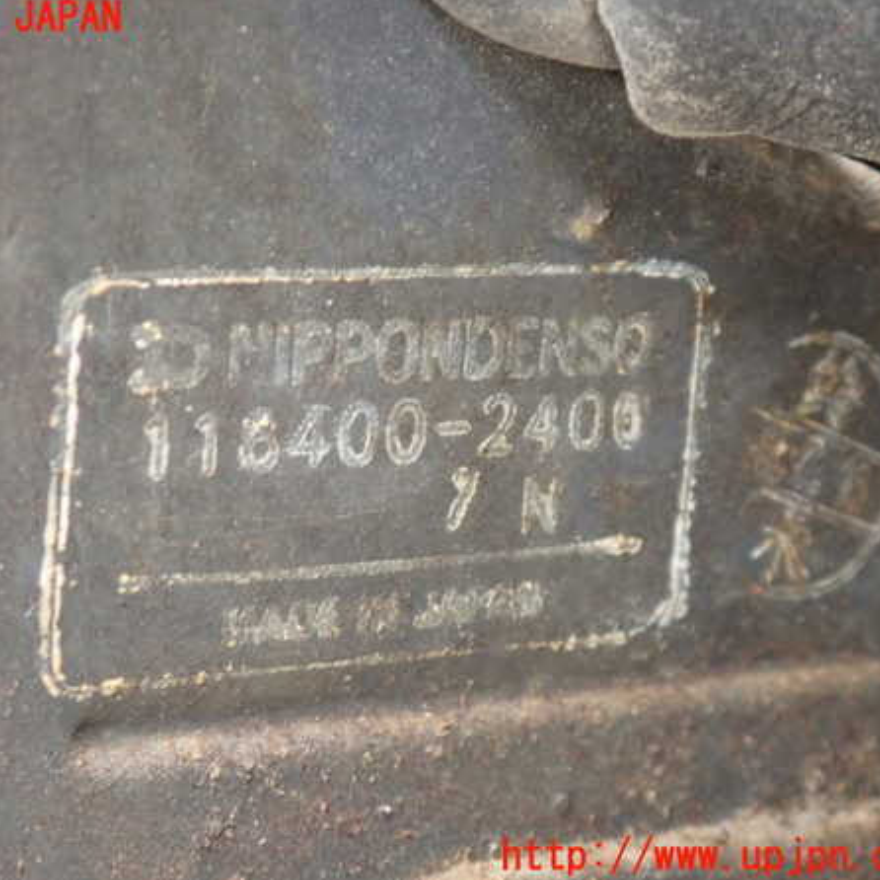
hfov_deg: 14.6
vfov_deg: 14.7
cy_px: 438
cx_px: 355
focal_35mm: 119
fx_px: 3423
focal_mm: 18
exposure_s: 1/100
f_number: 4.9
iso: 800
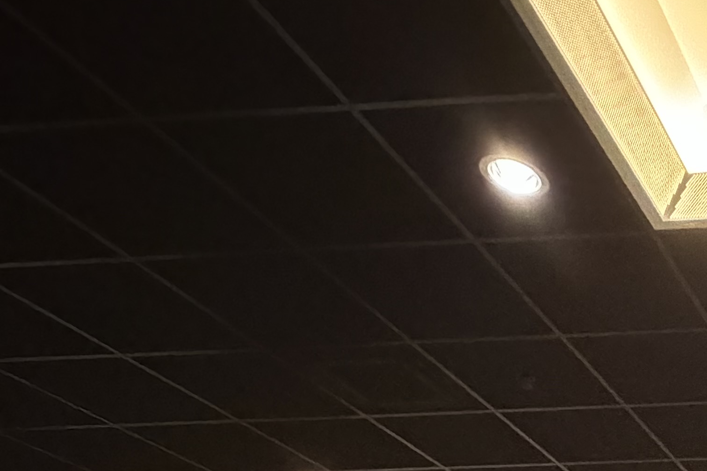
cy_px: 897
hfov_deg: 27.6
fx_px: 1080
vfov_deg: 18.2
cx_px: 999
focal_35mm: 55
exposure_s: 1/40
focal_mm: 2.22
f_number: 2.2
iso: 1000
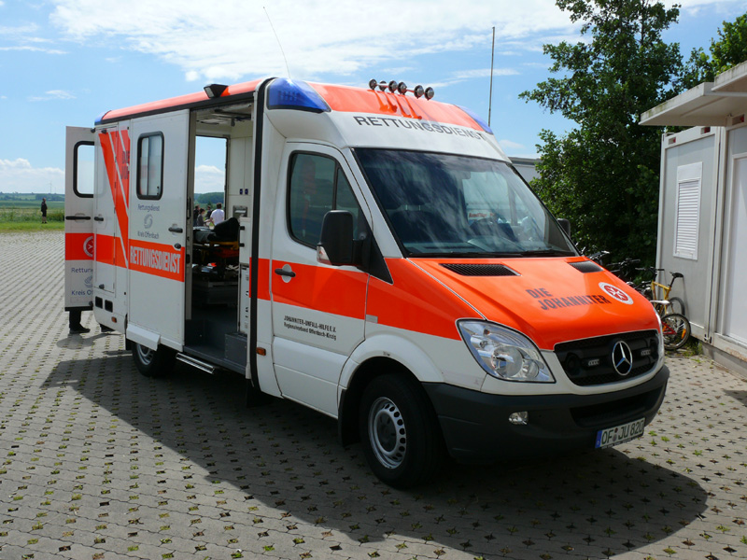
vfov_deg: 40.7
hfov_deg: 52.6
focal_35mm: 35
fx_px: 755
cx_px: 374
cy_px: 280
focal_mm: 7.4
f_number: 8
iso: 100
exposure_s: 1/400
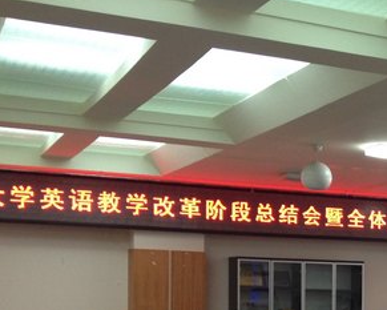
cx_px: 500
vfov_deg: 15.9
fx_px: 1077
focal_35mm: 94
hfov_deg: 18.9
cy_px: 345
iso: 80
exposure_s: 1/20
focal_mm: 4.28
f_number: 2.4
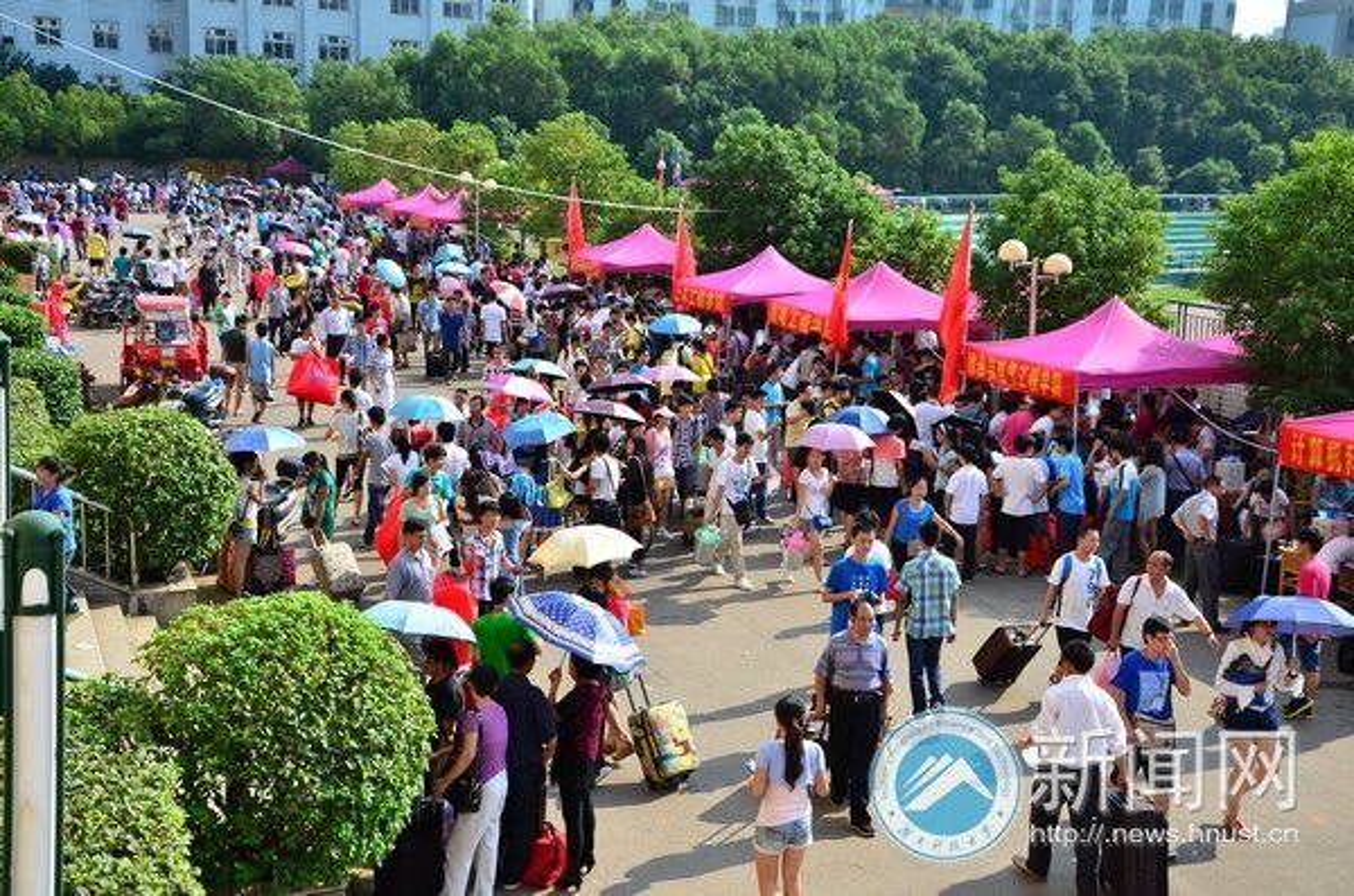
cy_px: 448
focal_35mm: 48
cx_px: 677
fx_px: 1801
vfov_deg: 27.9
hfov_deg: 41.2
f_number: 6.3
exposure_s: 1/1250
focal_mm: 32
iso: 400
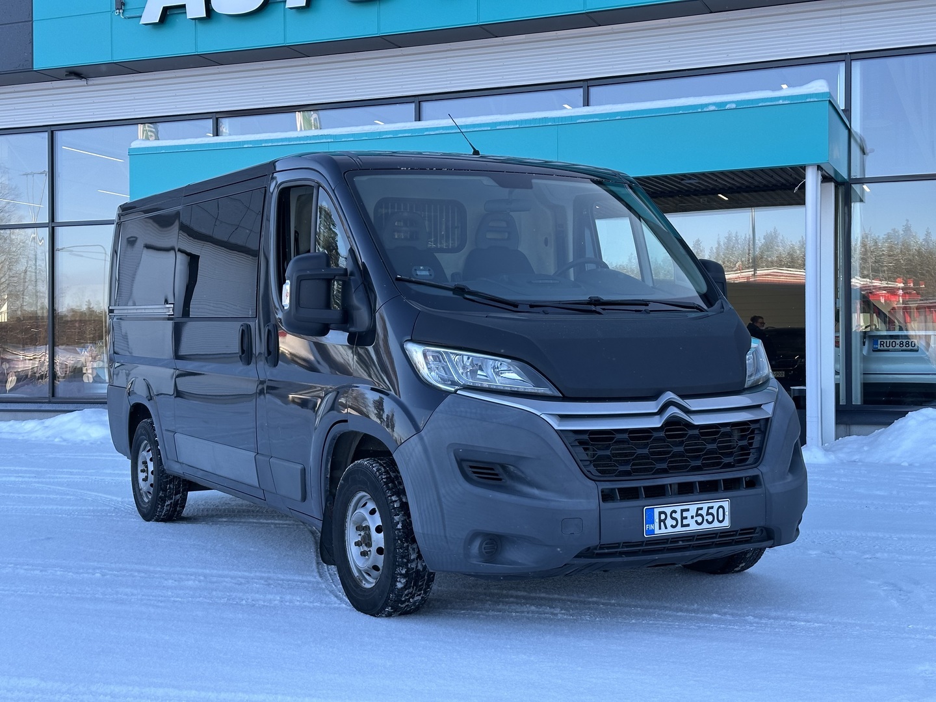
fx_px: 1298
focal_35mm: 48
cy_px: 351
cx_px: 468
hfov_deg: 39.7
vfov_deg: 30.3
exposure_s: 1/558
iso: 64
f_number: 1.78
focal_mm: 6.86
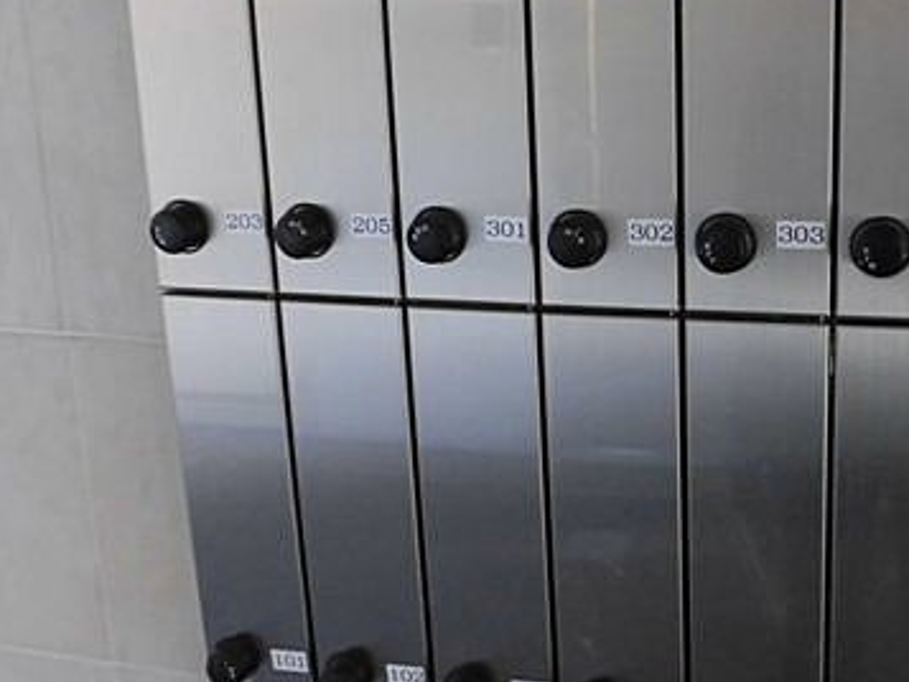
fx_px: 1130
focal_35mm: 43
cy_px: 254
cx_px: 644
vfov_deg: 33.4
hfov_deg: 42.9
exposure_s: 1/30
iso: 320
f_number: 3.1
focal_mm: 4.3
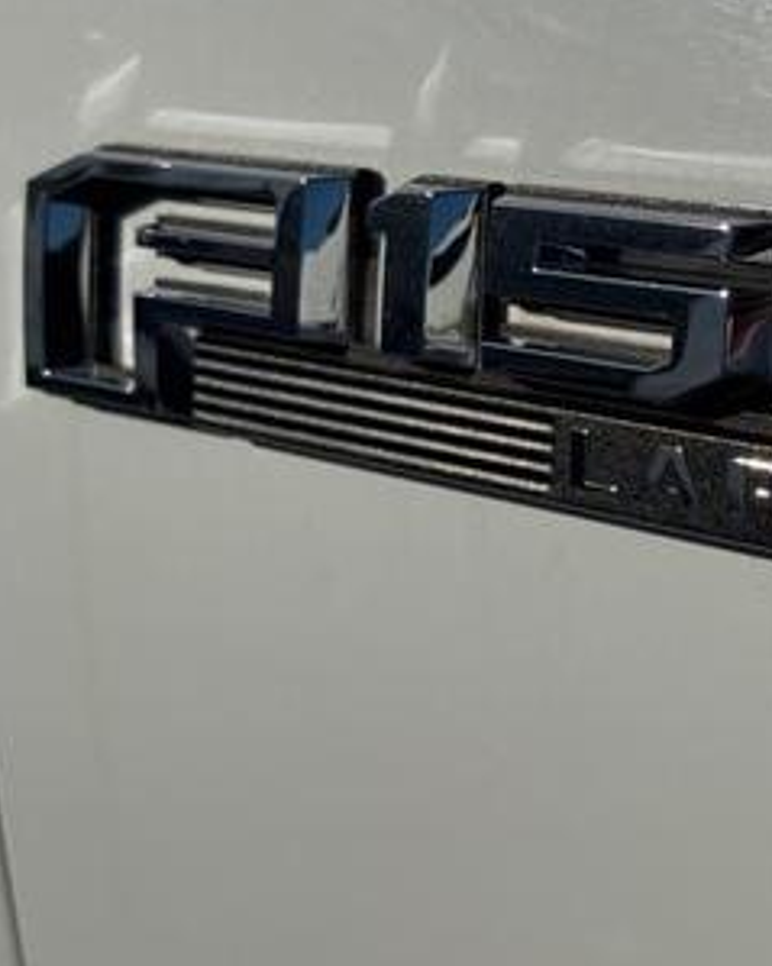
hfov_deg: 19.1
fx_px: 2257
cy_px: 417
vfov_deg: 24.1
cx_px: 675
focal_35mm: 79
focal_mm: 6.76
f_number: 1.78
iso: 64
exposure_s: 1/15385
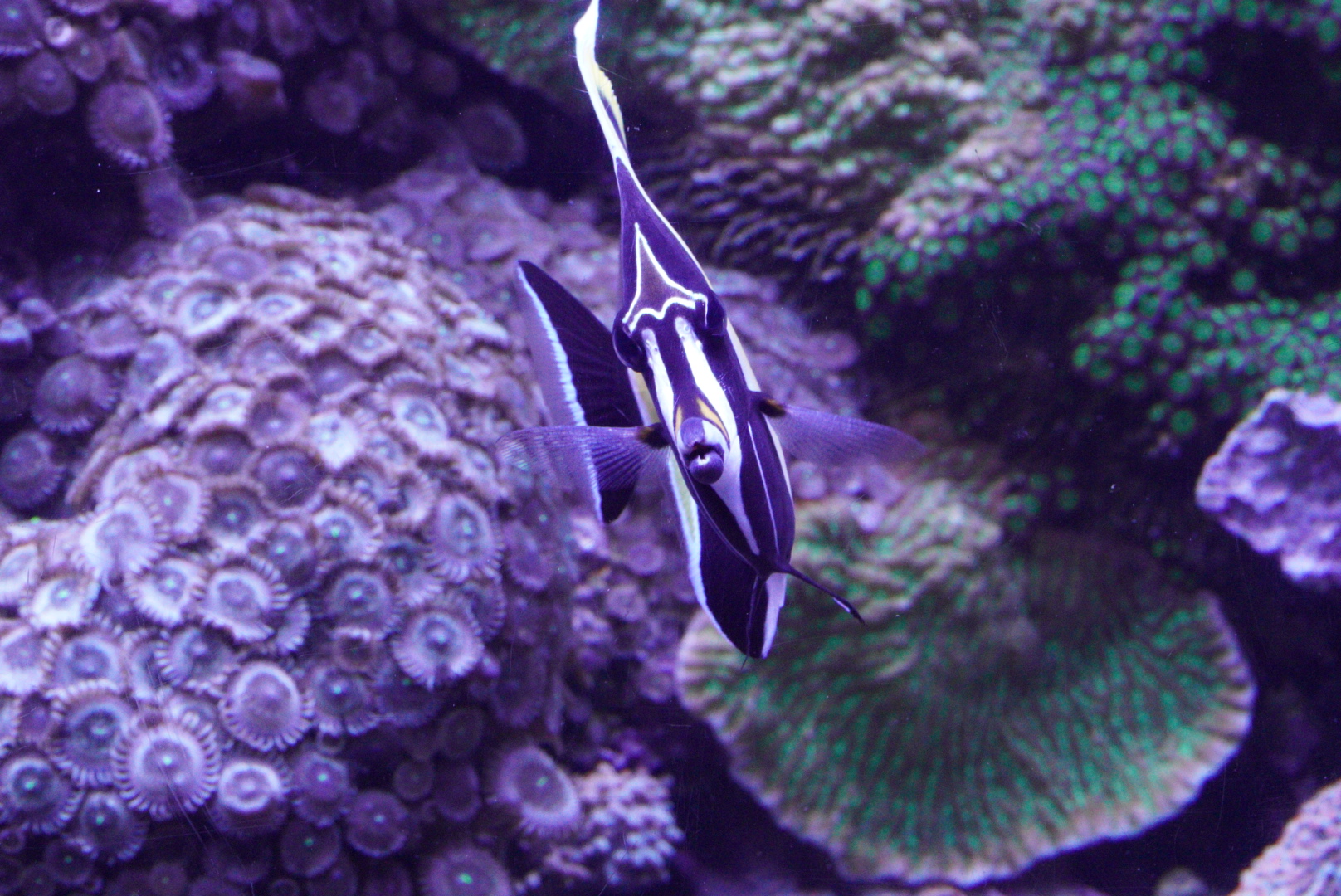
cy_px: 448
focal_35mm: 135
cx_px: 670
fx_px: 5032
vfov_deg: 10.2
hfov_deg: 15.2
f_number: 11
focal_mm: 90
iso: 6400
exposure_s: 1/160
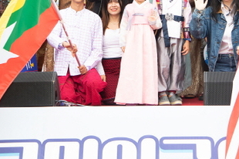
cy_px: -24
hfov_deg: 13.6
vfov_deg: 9.0
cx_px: 168
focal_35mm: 151
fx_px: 1001
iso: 400
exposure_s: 1/400
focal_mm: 52
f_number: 7.1
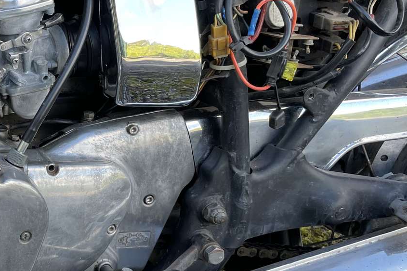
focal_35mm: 64
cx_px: -49
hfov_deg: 28.4
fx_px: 723
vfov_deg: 21.2
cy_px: 129
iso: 32
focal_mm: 4.2
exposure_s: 1/129
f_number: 1.6
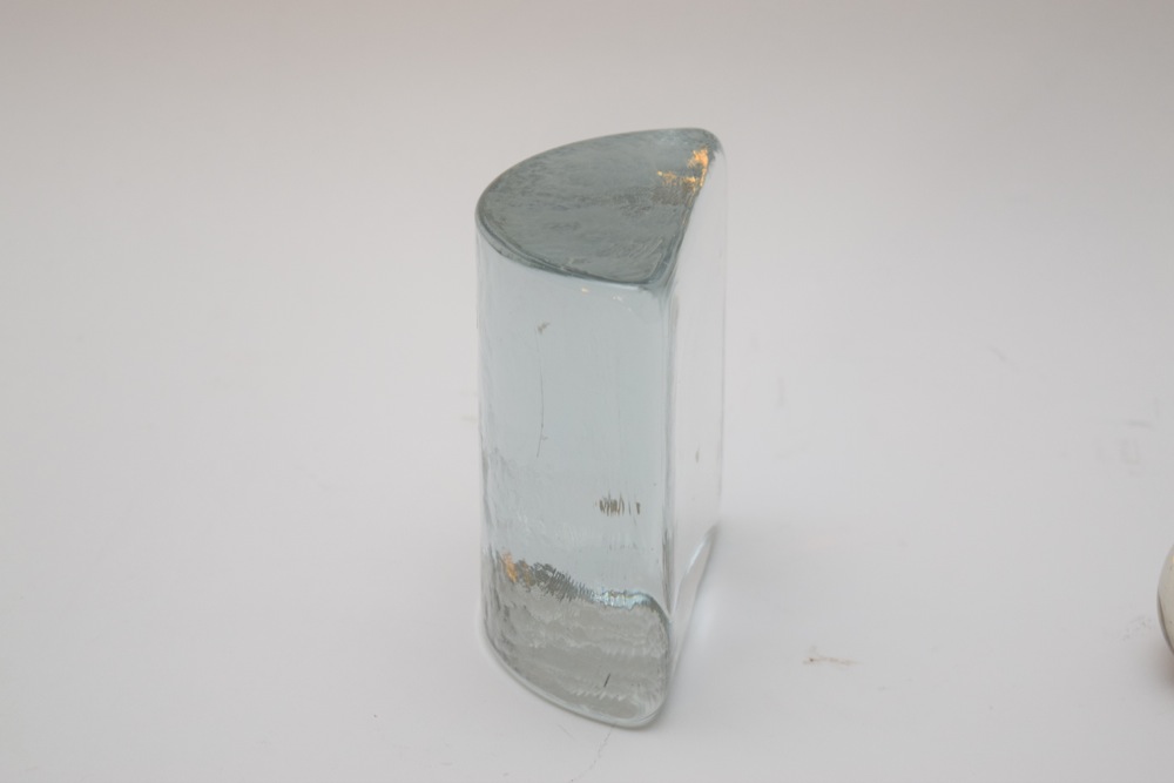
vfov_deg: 16.6
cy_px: 392
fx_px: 2691
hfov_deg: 24.6
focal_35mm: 82
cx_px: 587
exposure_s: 1/80
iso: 800
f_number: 5.6
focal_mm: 55
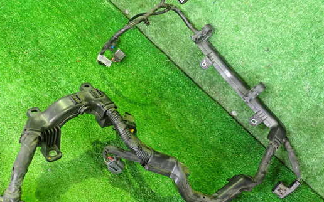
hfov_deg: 52.7
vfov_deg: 34.4
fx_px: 327
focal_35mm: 37
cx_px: 149
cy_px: 113
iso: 800
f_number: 2.3
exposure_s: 1/30
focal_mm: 5.4
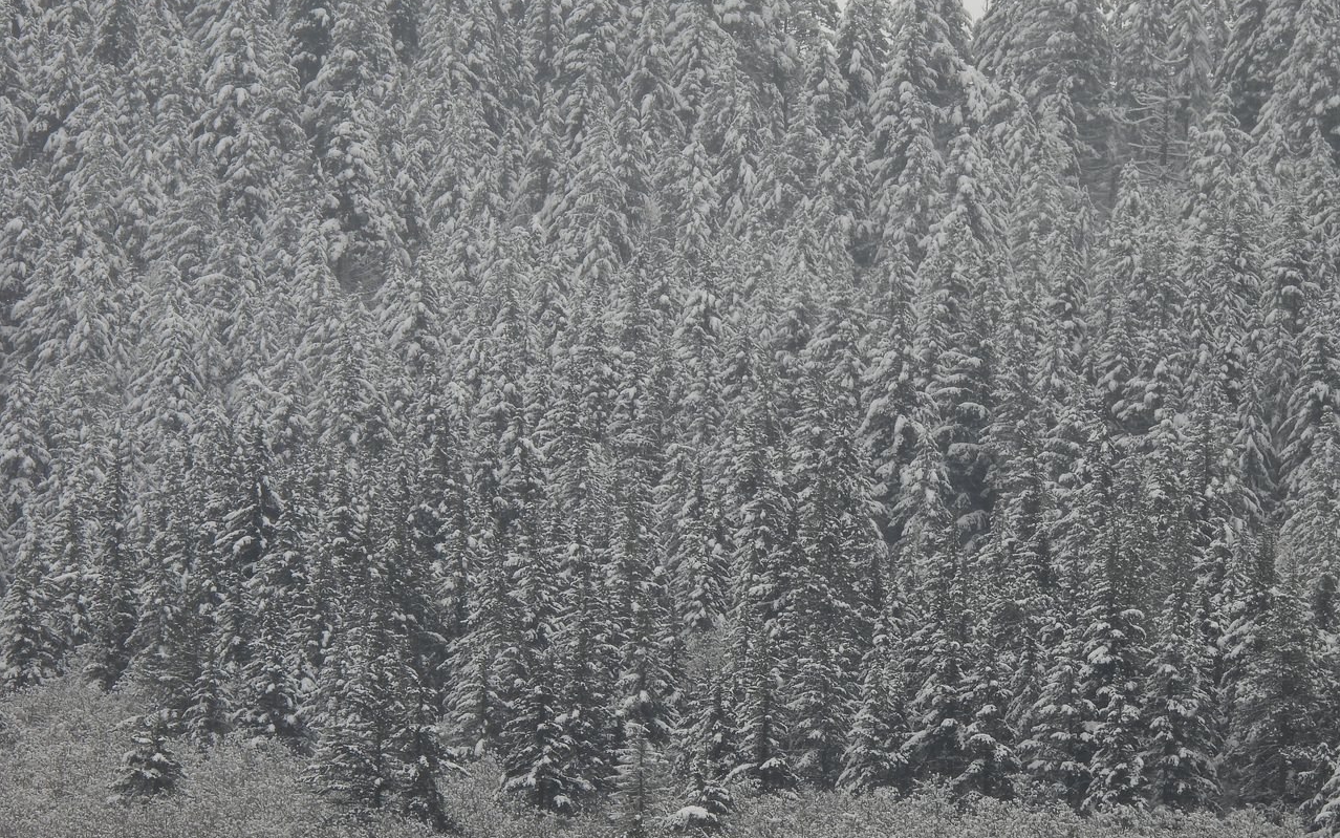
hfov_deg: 3.3
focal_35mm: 637
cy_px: 443
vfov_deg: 2.1
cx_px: 670
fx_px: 23265
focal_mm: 107
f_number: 5
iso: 100
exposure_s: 1/320
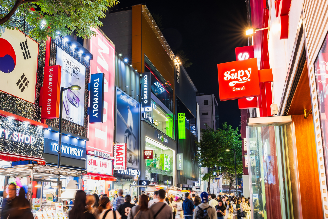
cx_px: 133
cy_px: 128
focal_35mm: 35
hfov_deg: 54.1
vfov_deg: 37.7
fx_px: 319
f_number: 10
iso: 400
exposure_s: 1/6
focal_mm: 29
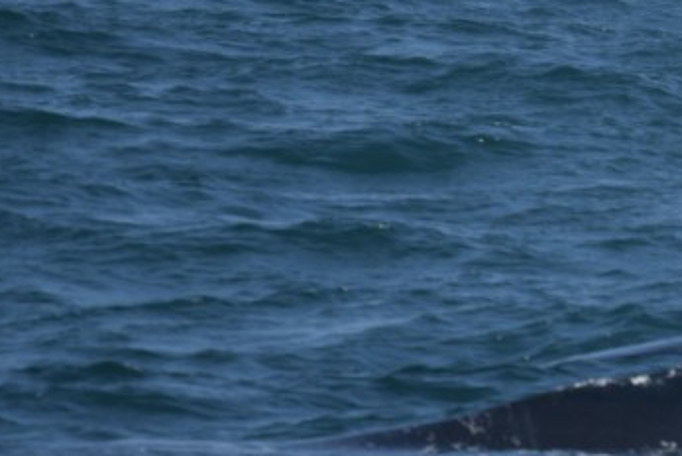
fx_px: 17689
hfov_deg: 2.2
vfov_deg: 1.5
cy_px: 236
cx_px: 733
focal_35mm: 933
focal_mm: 200
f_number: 5.6
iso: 200
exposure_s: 1/1600
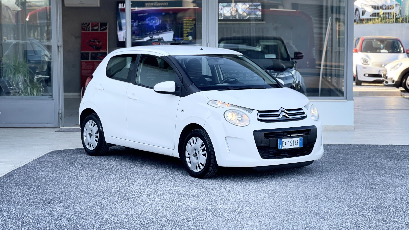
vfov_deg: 17.2
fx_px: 759
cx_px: 204
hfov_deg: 30.2
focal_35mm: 70
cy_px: 120
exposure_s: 1/121
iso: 32
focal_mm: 7.5
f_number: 2.2
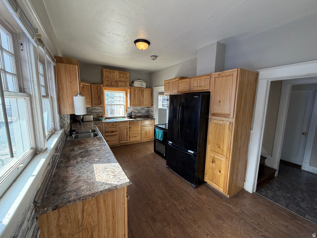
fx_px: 128
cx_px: 158
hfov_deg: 102.1
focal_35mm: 14
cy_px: 119
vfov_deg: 85.7
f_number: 2.2
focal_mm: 2.22
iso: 100
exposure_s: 1/121
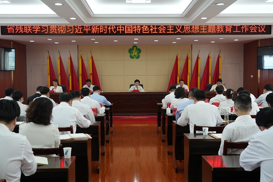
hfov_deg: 46.4
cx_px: 136
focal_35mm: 42
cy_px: 91
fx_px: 318
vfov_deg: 31.9
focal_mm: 42
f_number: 5
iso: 1000
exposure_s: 1/125
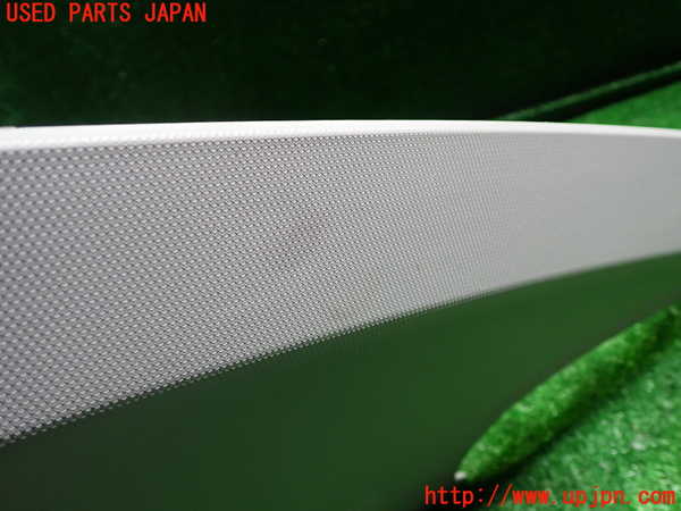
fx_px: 590
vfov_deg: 46.8
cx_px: 340
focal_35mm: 30
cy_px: 256
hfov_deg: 60.0
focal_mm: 5.4
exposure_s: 1/30
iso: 250
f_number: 2.3
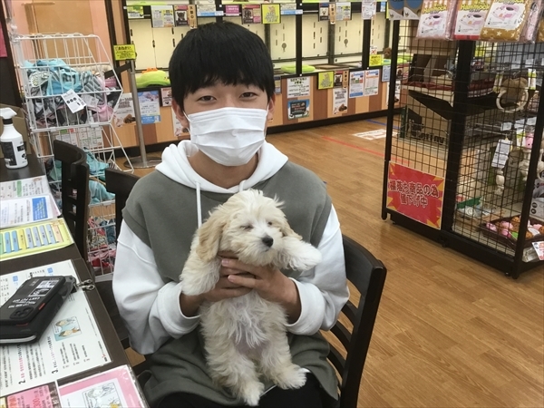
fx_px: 487
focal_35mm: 31
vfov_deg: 45.4
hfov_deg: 58.4
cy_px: 204
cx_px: 272
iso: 50
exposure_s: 1/33
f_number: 2.4
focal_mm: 3.3
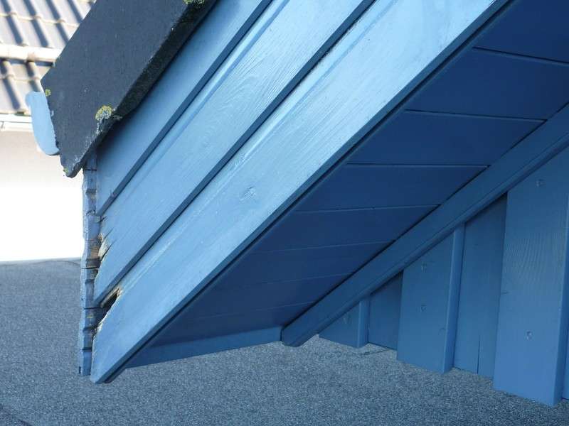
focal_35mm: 46
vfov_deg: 31.5
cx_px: 284
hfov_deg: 41.2
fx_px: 756
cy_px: 213
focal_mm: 5.9
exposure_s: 1/60
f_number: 2.9
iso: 80
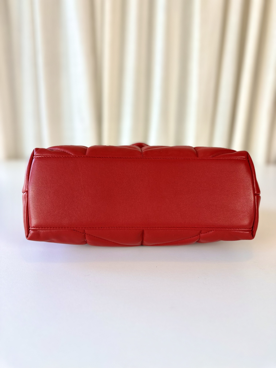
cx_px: 138
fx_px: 255
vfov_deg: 71.6
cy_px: 184
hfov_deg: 56.8
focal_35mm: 24
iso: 80
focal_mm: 6.86
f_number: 1.78
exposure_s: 1/100
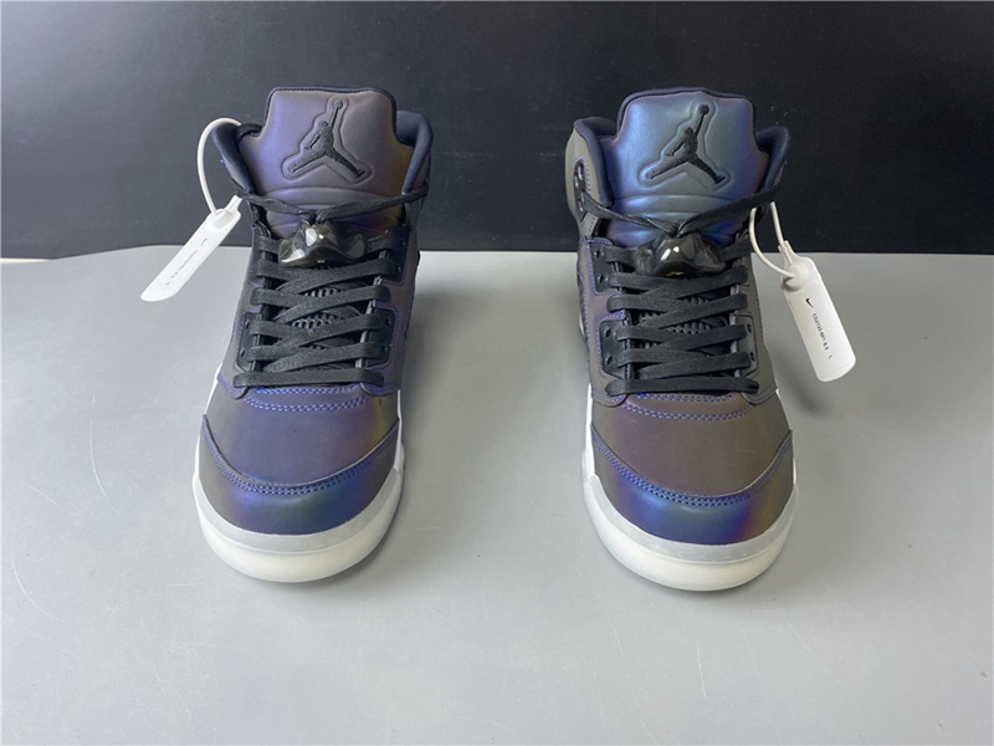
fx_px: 747
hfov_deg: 67.3
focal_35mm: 26
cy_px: 373
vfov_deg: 53.1
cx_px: 497
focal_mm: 4.25
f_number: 1.8
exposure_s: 1/50
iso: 80
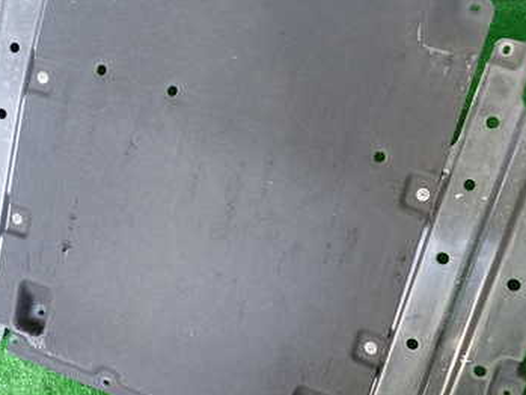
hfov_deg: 43.8
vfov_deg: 33.6
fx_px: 654
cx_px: 267
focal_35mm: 43
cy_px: 193
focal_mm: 4.5
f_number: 2
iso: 200
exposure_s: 1/40
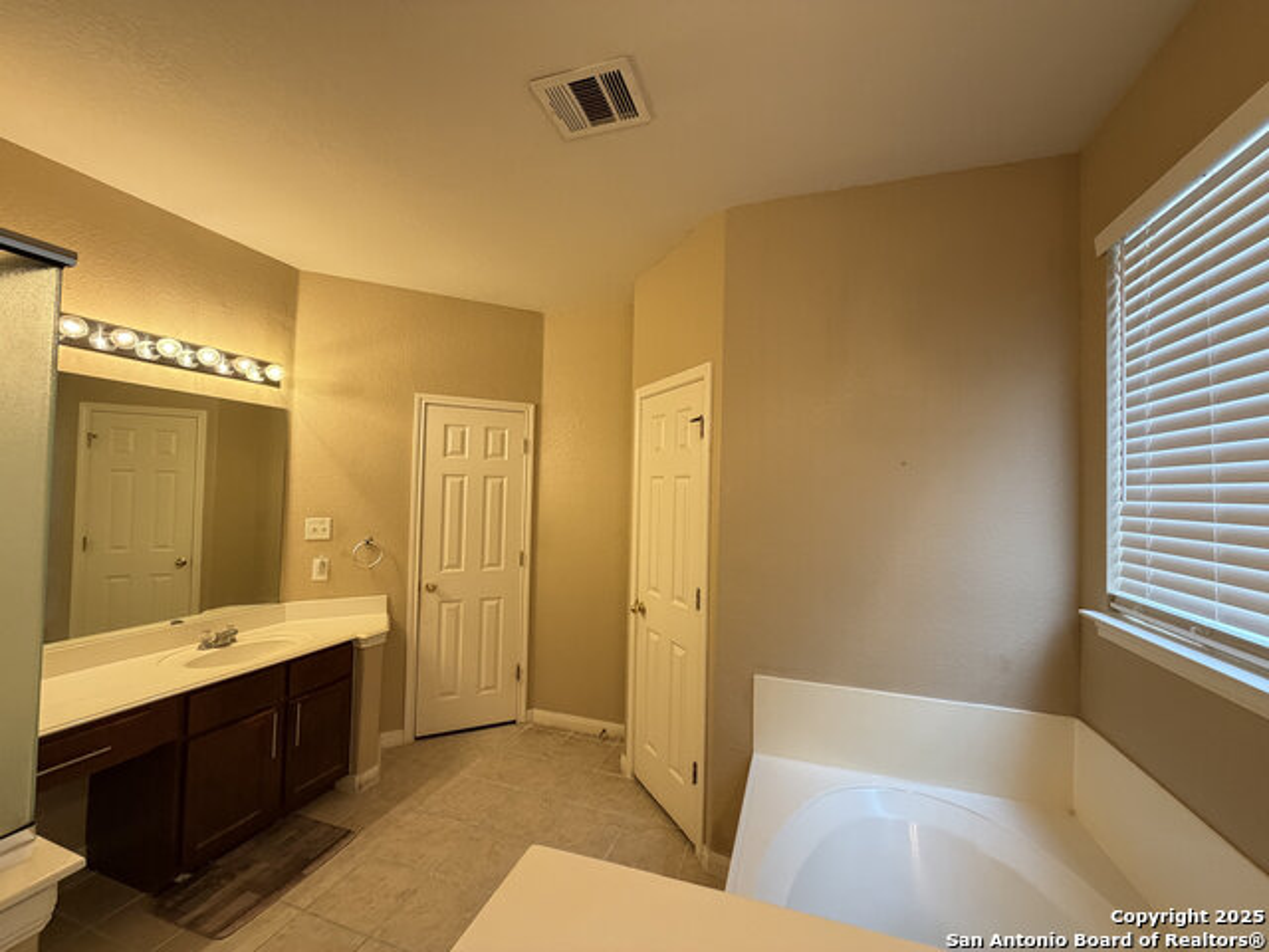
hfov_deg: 102.1
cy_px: 476
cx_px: 634
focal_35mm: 14
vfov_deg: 85.7
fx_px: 513
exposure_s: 1/120
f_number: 2.2
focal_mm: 2.22
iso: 320
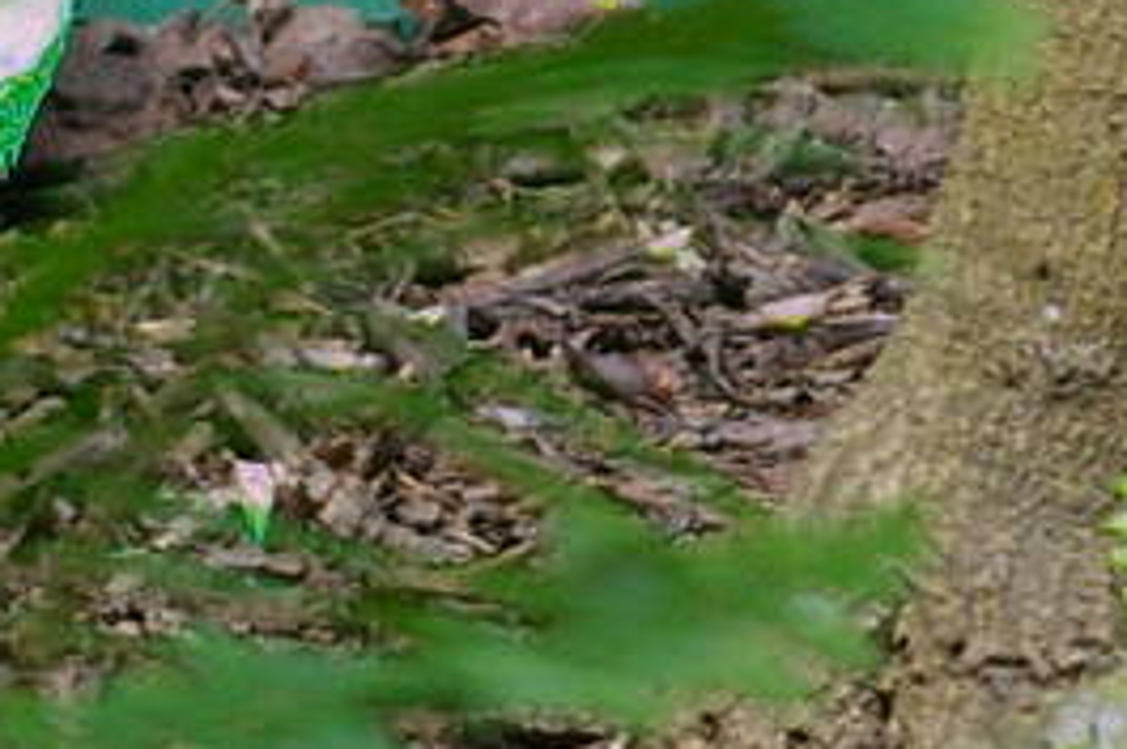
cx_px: 1829
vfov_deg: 2.8
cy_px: 332
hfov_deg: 4.1
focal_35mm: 498
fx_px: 15571
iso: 400
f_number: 5.6
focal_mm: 55
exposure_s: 1/4
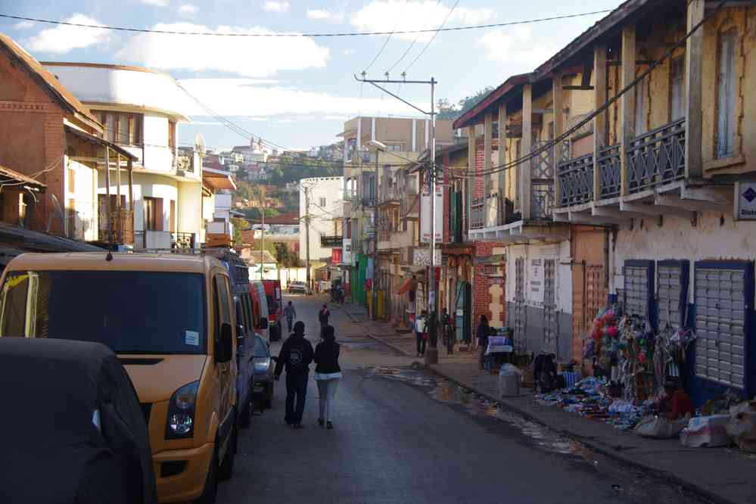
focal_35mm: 72
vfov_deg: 18.9
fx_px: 1512
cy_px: 252
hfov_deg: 28.1
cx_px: 378
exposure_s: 1/80
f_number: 7.1
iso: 400
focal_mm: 47.5
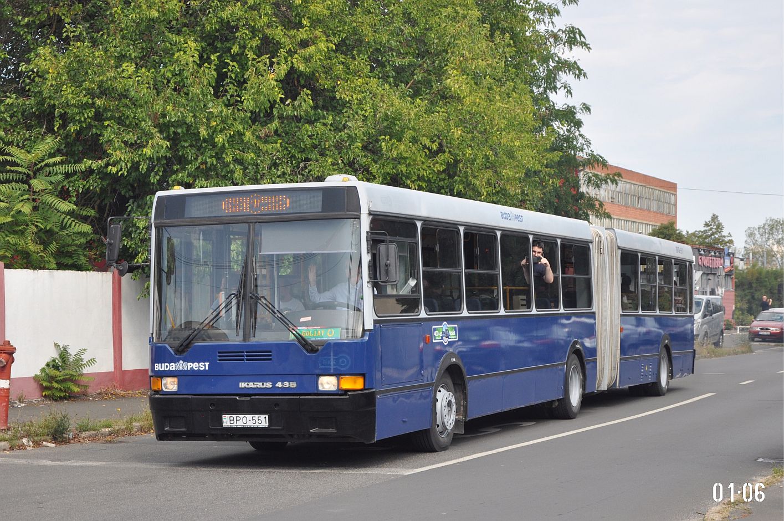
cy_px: 260
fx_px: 1305
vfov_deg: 22.6
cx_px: 392
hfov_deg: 33.4
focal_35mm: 60
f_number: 4.5
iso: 400
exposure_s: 1/1000
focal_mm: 40
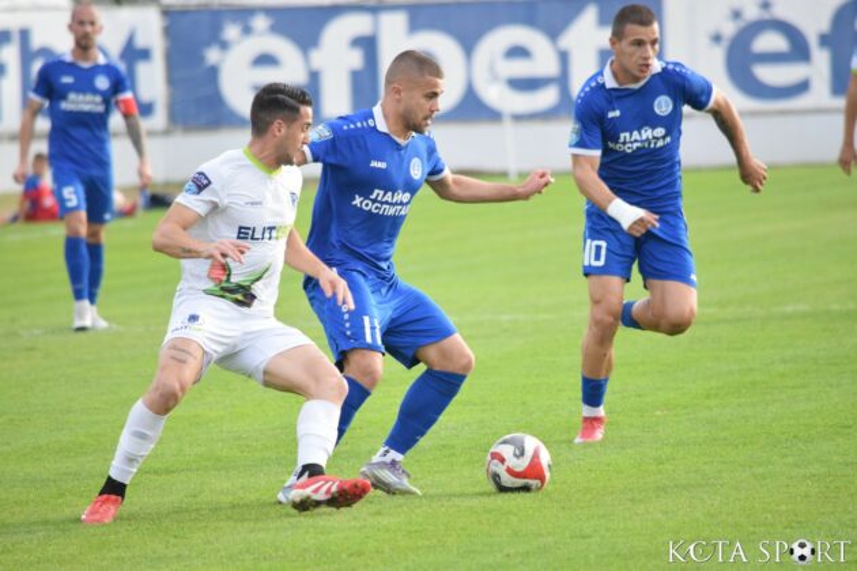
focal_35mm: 450
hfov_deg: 4.6
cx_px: 428
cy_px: 286
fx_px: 10712
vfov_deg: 3.1
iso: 1600
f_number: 5.6
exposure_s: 1/1000
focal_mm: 300
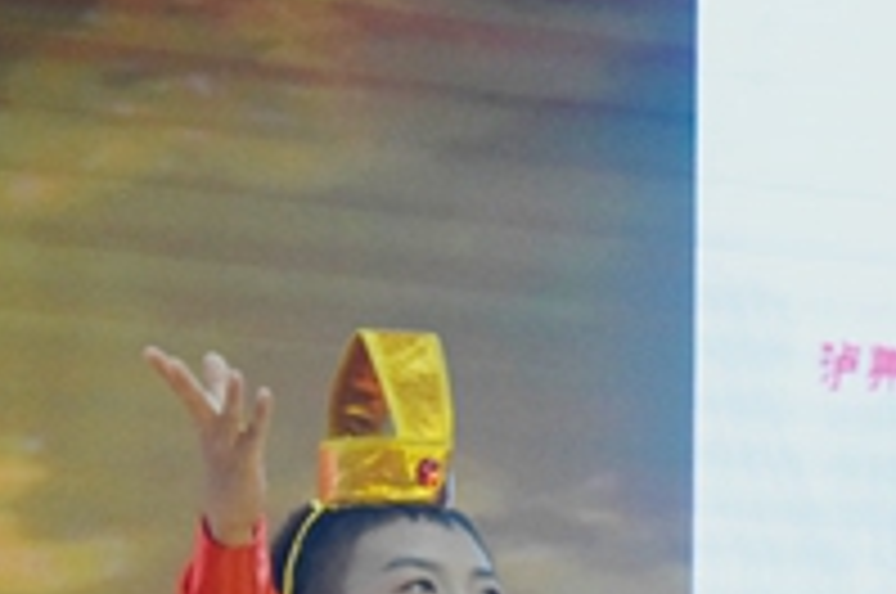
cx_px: 275
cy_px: 596
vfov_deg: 3.5
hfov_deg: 5.2
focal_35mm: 396
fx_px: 9846
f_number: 5.6
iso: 3200
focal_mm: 105
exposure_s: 1/500
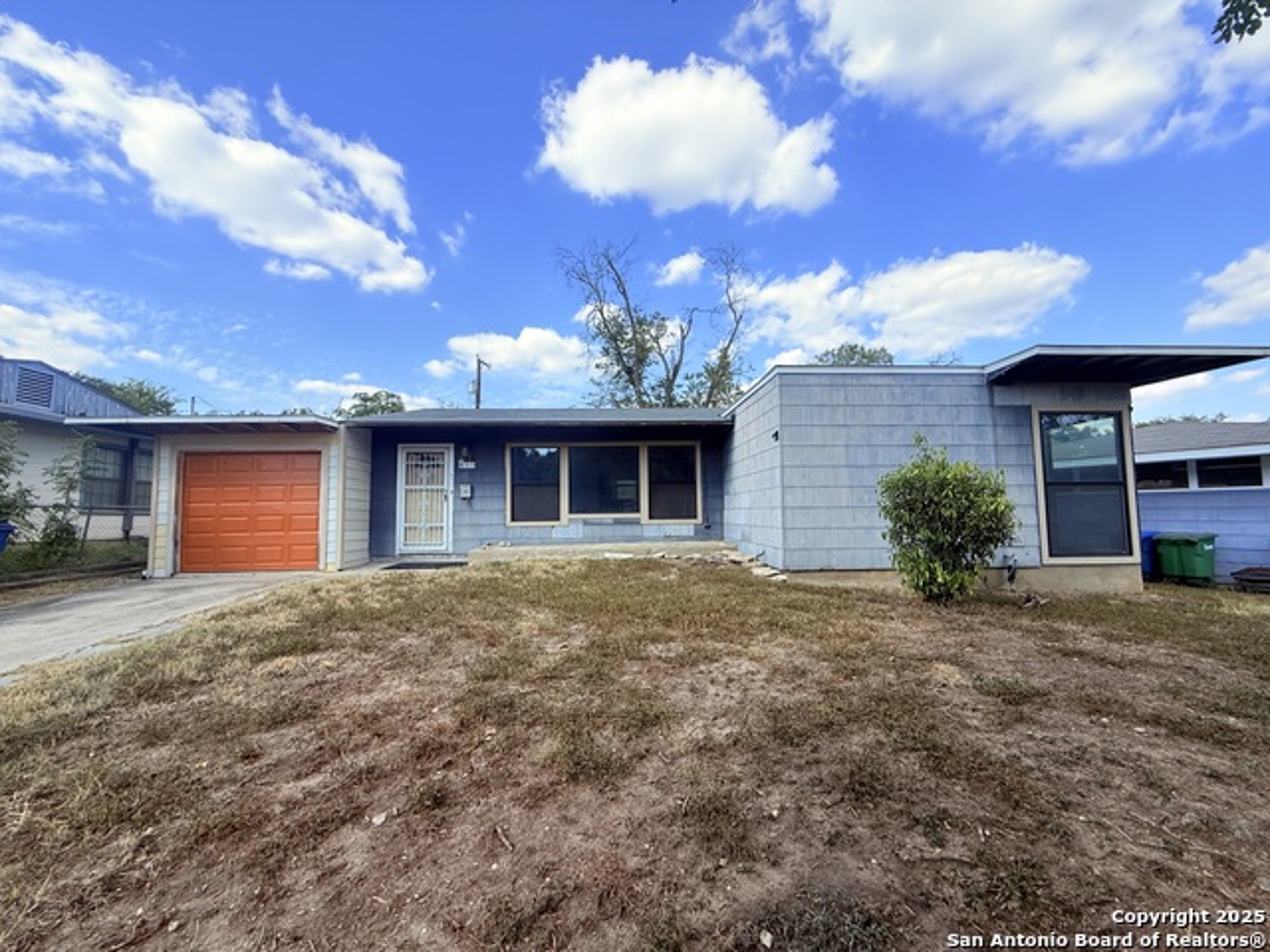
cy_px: 476
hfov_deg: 102.1
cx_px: 635
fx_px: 514
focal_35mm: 14
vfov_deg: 85.7
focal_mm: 2.22
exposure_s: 1/1145
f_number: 2.2
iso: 50
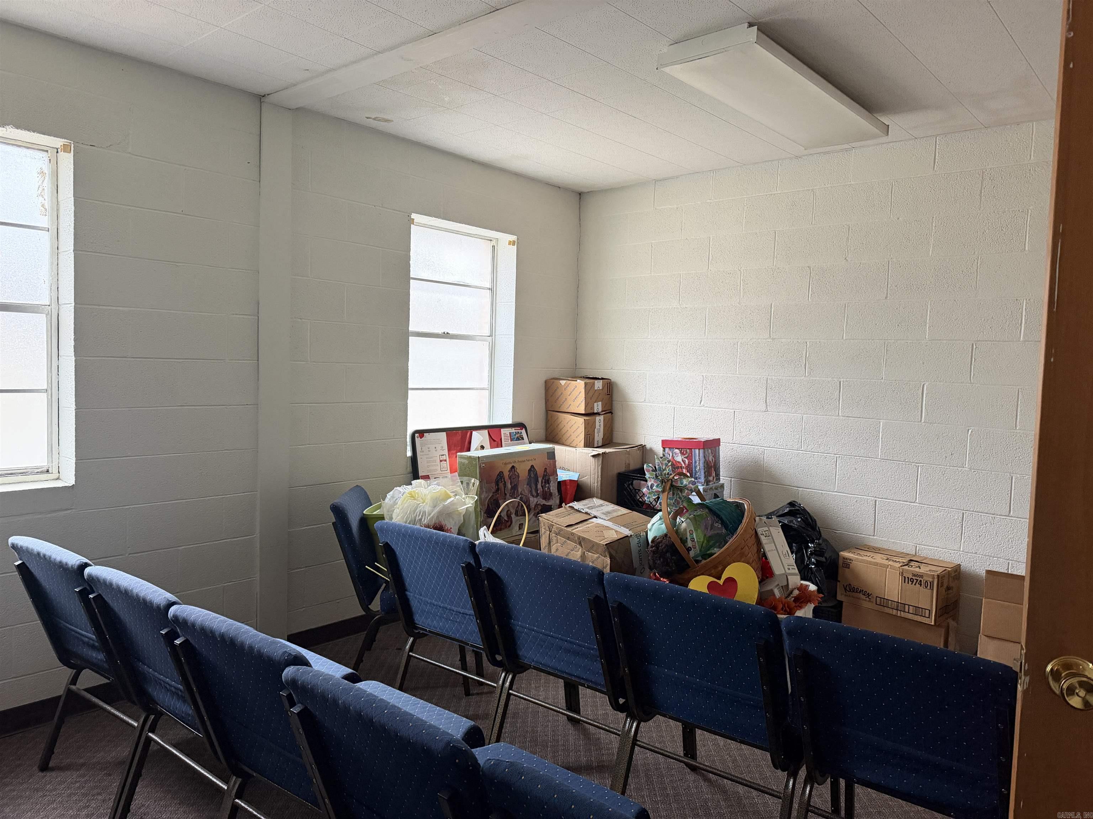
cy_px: 410
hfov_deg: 71.6
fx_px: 758
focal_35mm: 24
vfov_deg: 56.8
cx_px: 546
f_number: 1.78
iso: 500
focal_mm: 6.76
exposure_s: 1/60
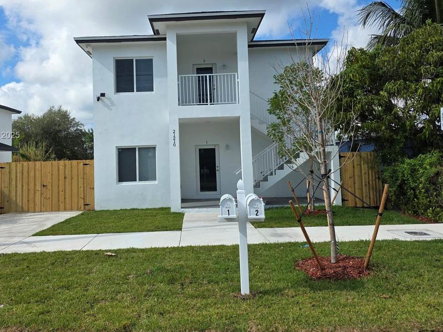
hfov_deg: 59.8
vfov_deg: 46.6
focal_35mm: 30
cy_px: 136
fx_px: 384
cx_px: 196
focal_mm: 6.3
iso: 80
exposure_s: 1/6574
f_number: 1.7
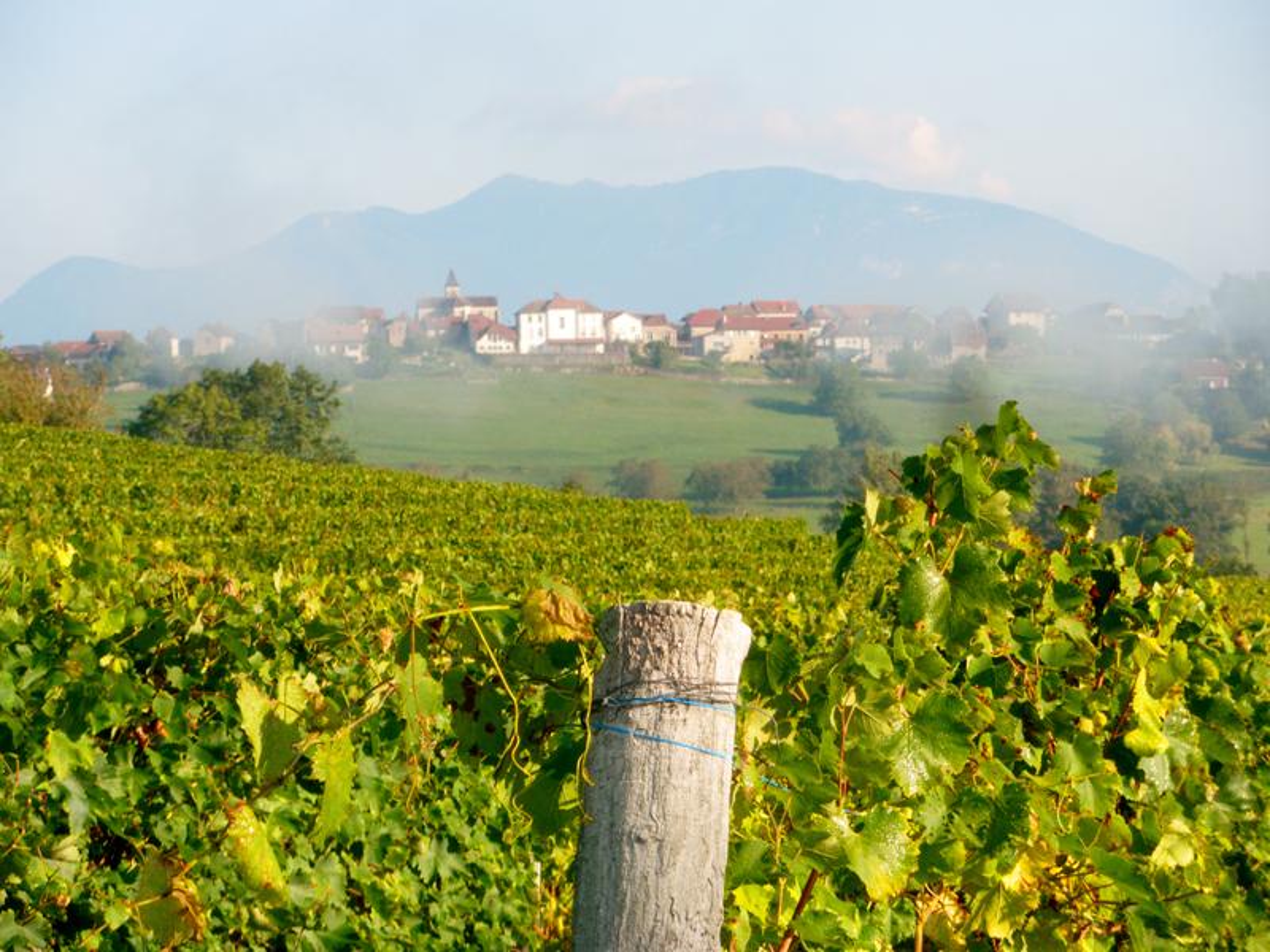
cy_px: 476
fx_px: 4403
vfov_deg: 12.3
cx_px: 635
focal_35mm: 120
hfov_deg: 16.4
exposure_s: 1/200
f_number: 5.2
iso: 100
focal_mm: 21.3
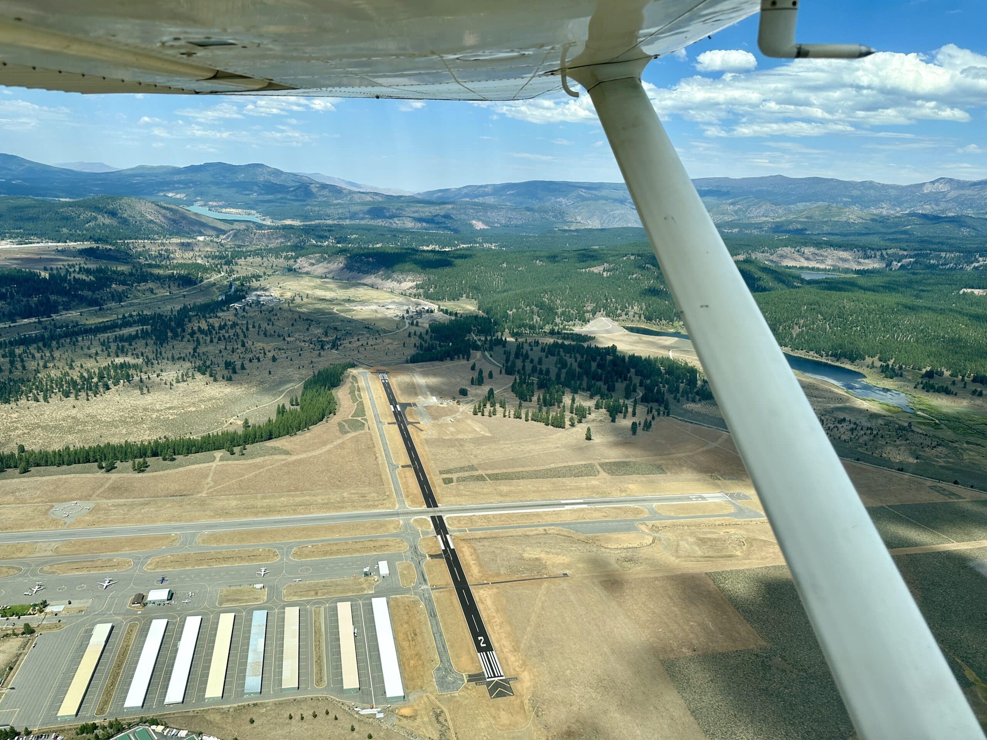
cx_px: 494
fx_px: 684
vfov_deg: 56.8
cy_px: 370
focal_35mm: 24
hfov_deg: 71.6
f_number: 1.78
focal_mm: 6.86
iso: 80
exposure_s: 1/5000
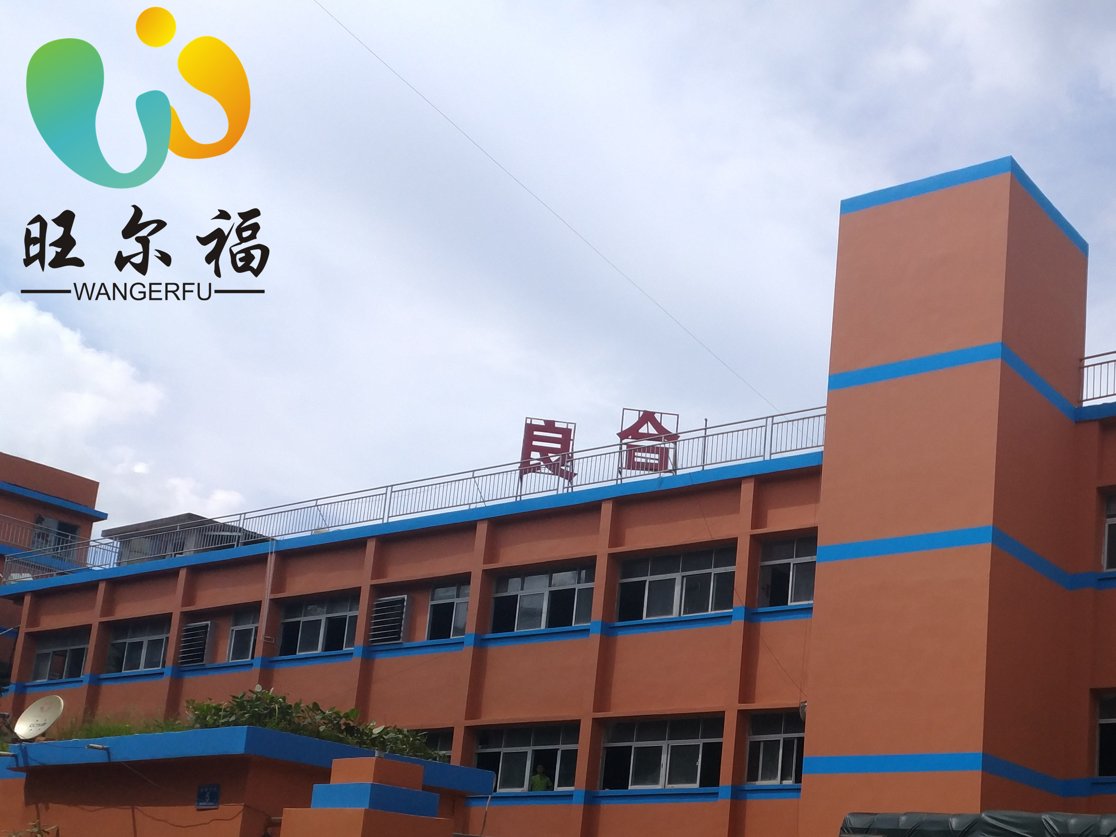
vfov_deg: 30.1
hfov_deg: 38.7
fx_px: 1515
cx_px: 910
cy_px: 681
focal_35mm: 47
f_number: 2.2
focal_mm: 4.73
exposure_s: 1/1196
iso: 125
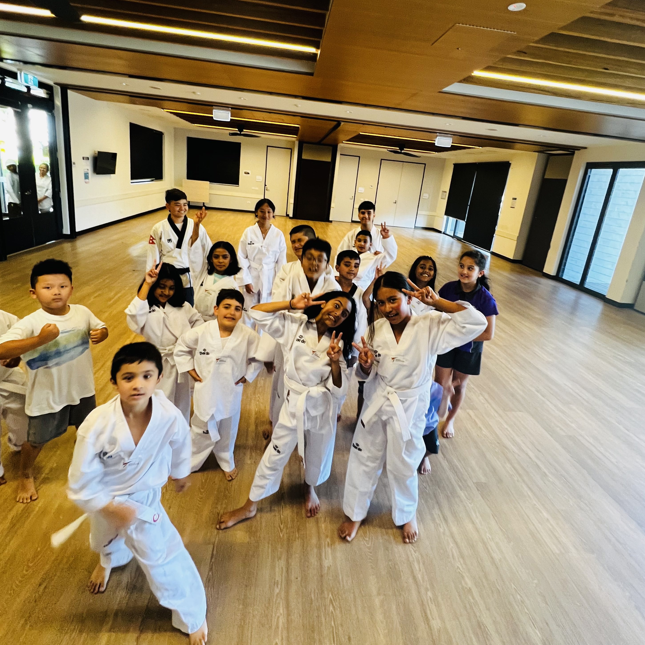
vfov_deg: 86.5
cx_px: 318
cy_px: 264
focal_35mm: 16
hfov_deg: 87.4
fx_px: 337
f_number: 1.8
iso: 200
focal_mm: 1.57
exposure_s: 1/50
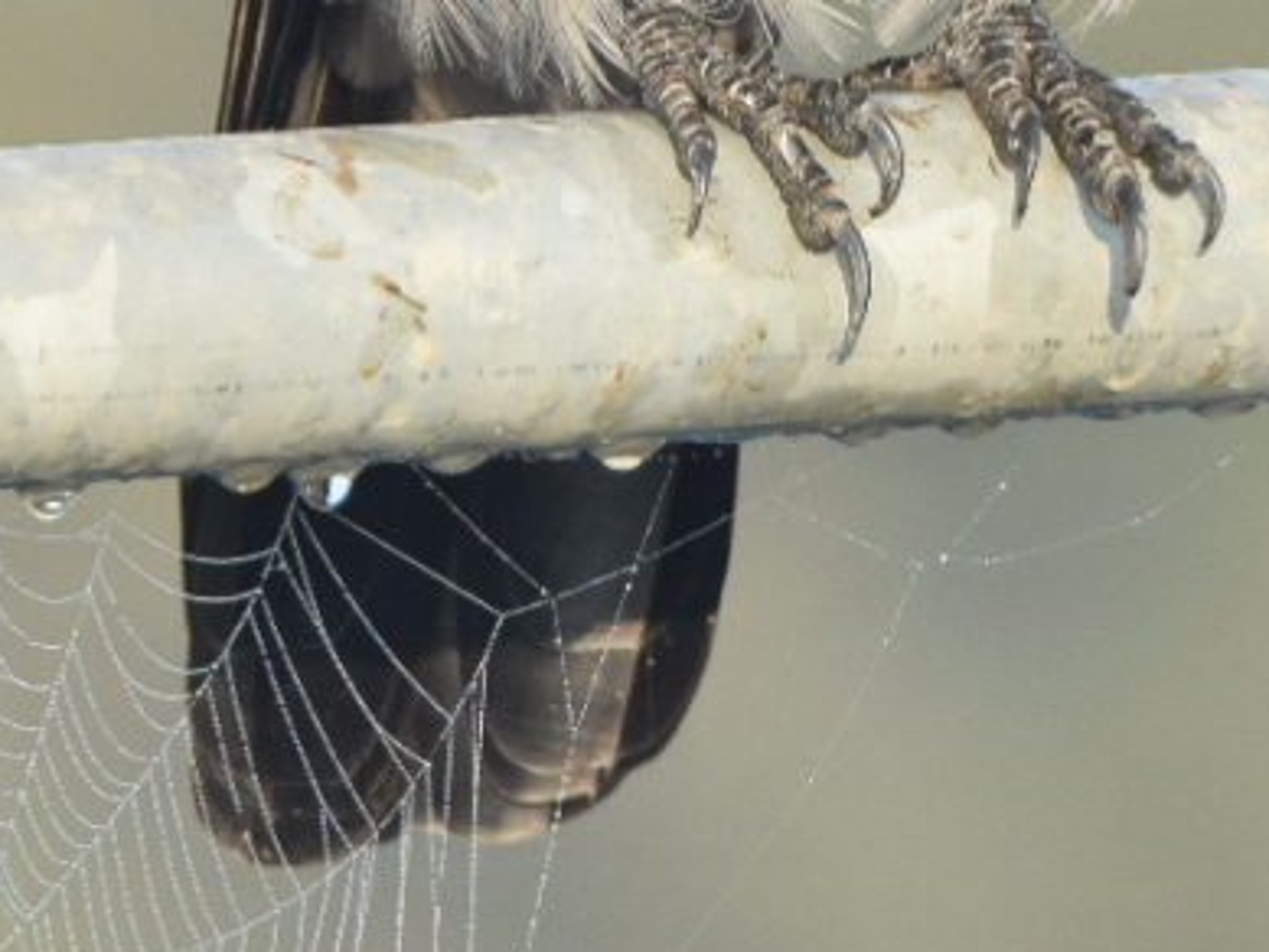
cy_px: -743
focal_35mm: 3004
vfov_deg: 0.5
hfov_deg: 0.7
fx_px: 110159
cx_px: 1116
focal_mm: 500
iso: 400
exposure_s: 1/250
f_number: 11
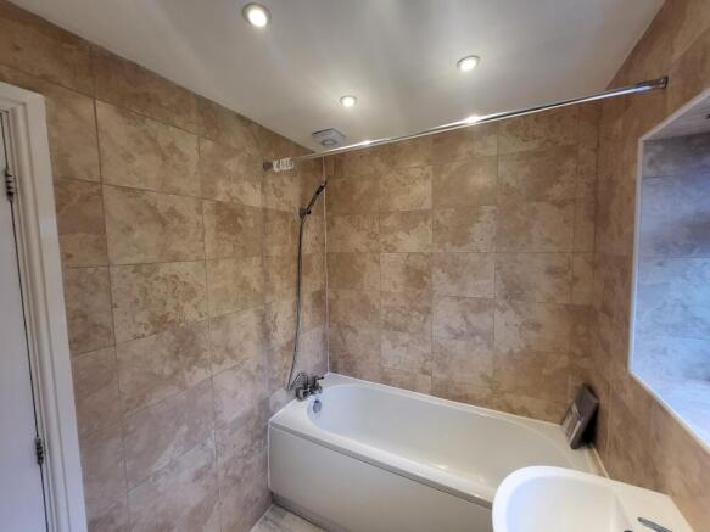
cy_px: 266
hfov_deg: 106.2
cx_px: 355
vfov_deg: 89.9
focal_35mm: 13
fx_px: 267
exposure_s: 1/50
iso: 160
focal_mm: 1.74
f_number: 2.2
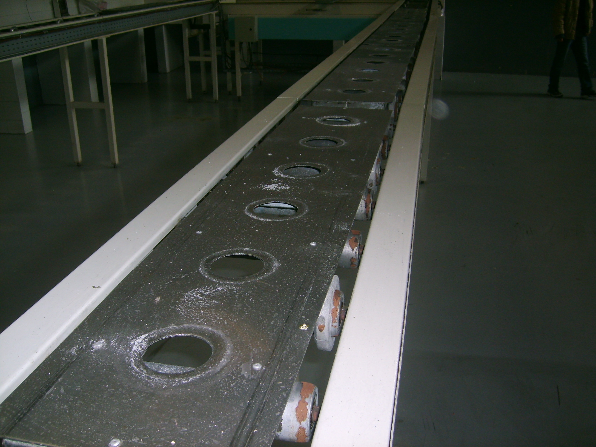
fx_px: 603
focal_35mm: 35
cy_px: 224
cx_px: 298
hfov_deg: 52.6
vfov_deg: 40.7
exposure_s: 1/30
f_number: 2.8
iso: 100
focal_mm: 5.8
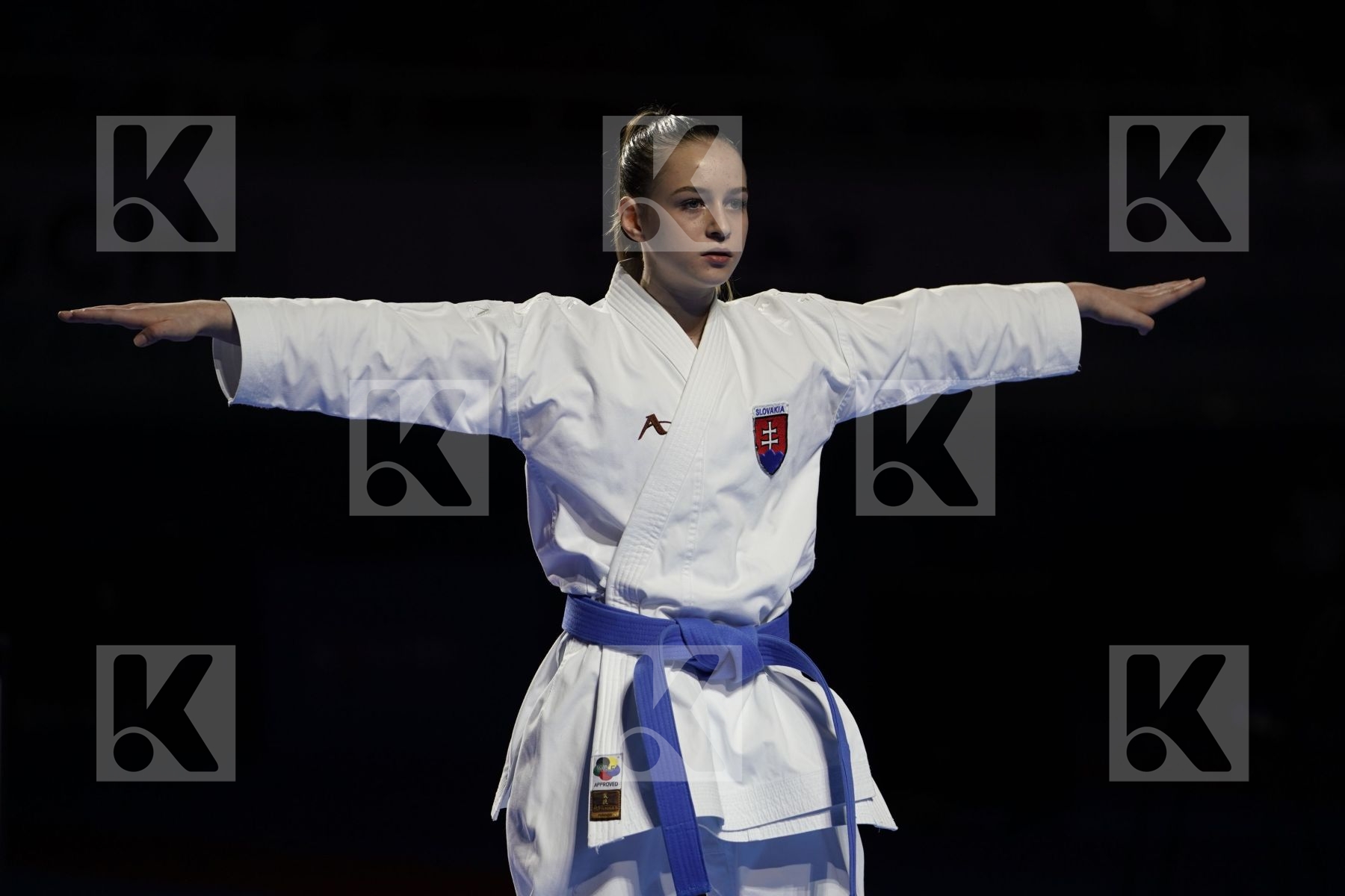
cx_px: 672
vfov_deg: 7.5
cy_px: 448
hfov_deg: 11.2
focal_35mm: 184
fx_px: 6874
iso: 400
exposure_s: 1/500
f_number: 2.8
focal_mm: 184
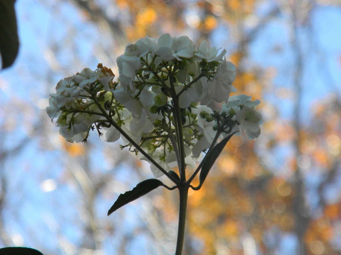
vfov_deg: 7.1
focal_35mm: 209
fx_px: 2059
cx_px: 170
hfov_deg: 9.5
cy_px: 128
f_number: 5.4
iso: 80
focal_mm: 50.4
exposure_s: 1/95.2
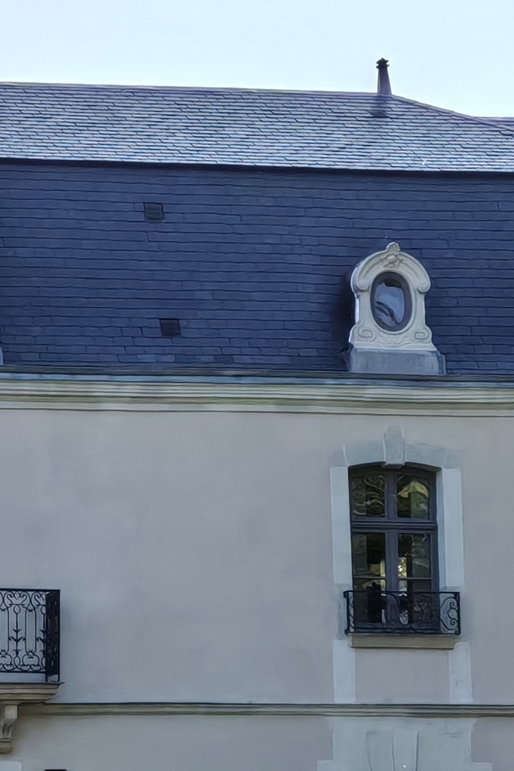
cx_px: 218
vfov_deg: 7.9
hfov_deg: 5.3
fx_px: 5545
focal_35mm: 259
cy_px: 611
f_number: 2.4
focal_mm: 8.67
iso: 50
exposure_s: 1/790
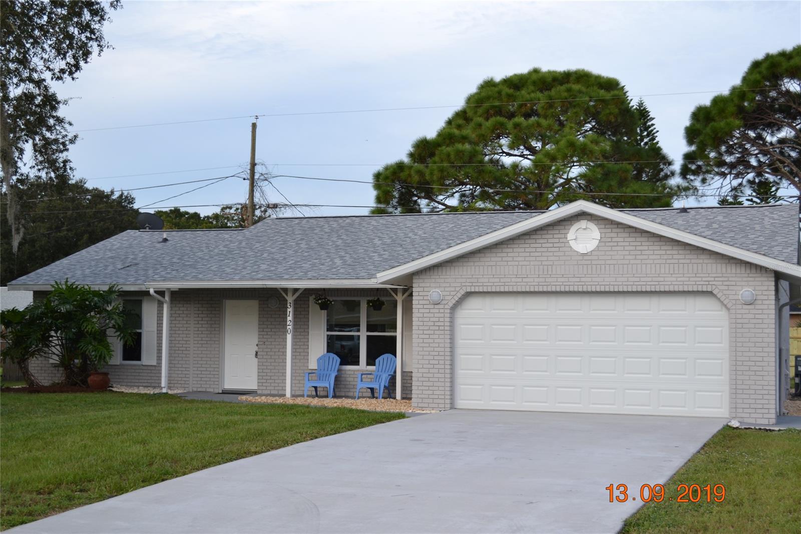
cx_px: 400
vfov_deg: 26.5
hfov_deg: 38.9
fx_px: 1134
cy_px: 267
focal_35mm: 51
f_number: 5.6
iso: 160
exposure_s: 1/125
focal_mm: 34
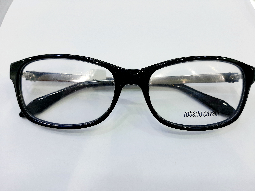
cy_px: 96
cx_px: 128
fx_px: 199
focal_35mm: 27
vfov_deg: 51.4
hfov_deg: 65.3
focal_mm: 3.93
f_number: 1.7
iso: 40
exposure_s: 1/169
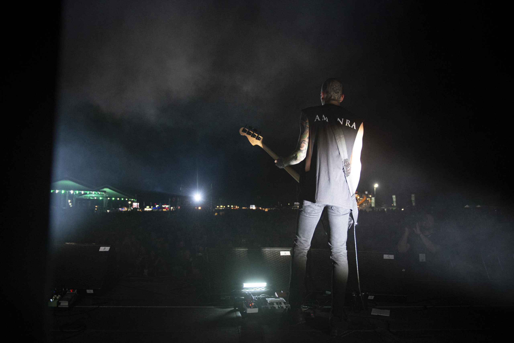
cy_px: 172
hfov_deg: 63.6
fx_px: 414
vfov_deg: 45.0
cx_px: 257
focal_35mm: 29
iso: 2000
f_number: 2.8
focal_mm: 29
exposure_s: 1/200
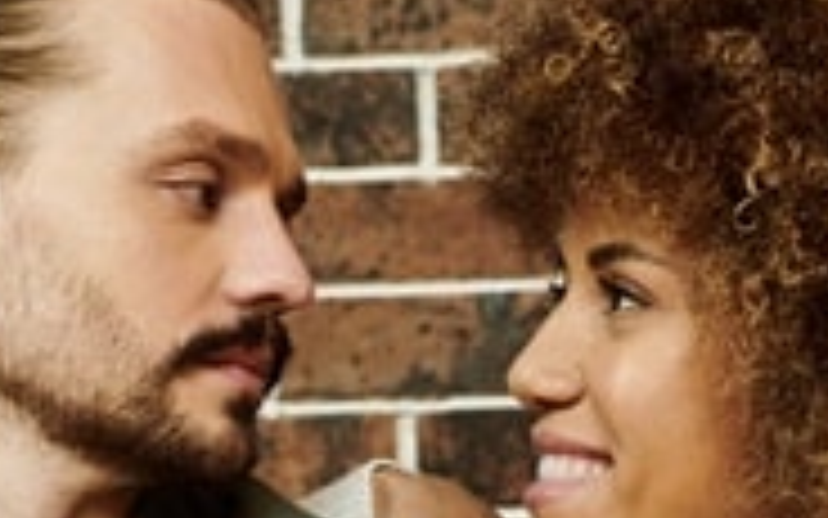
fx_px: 3746
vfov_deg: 7.8
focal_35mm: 166
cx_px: 490
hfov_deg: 12.6
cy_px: 635
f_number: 4
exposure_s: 1/160
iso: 400
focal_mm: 50
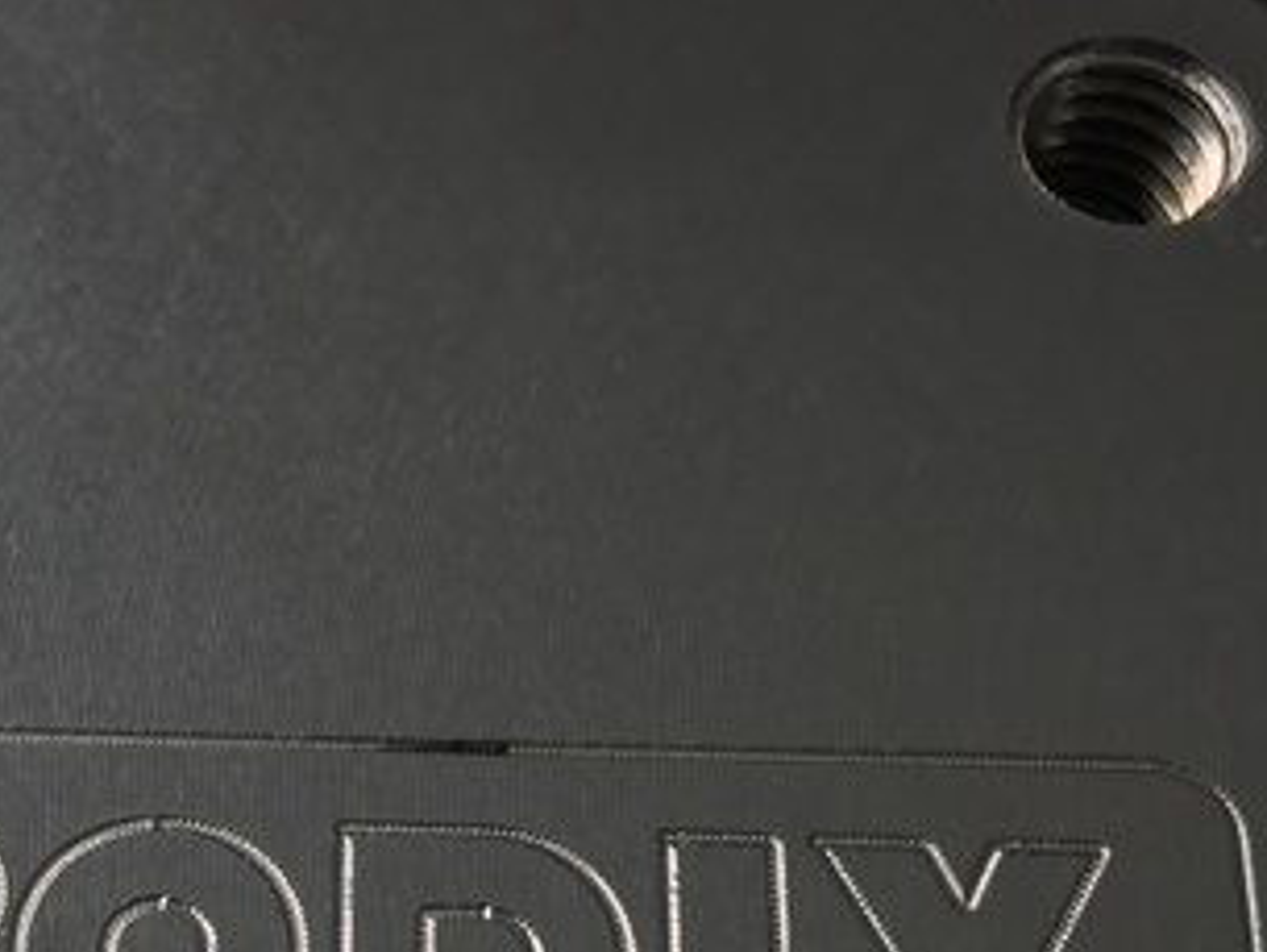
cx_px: 104
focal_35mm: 76
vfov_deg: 18.7
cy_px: 1035
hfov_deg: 24.8
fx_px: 2783
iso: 32
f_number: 2.2
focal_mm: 4.15
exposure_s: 1/100
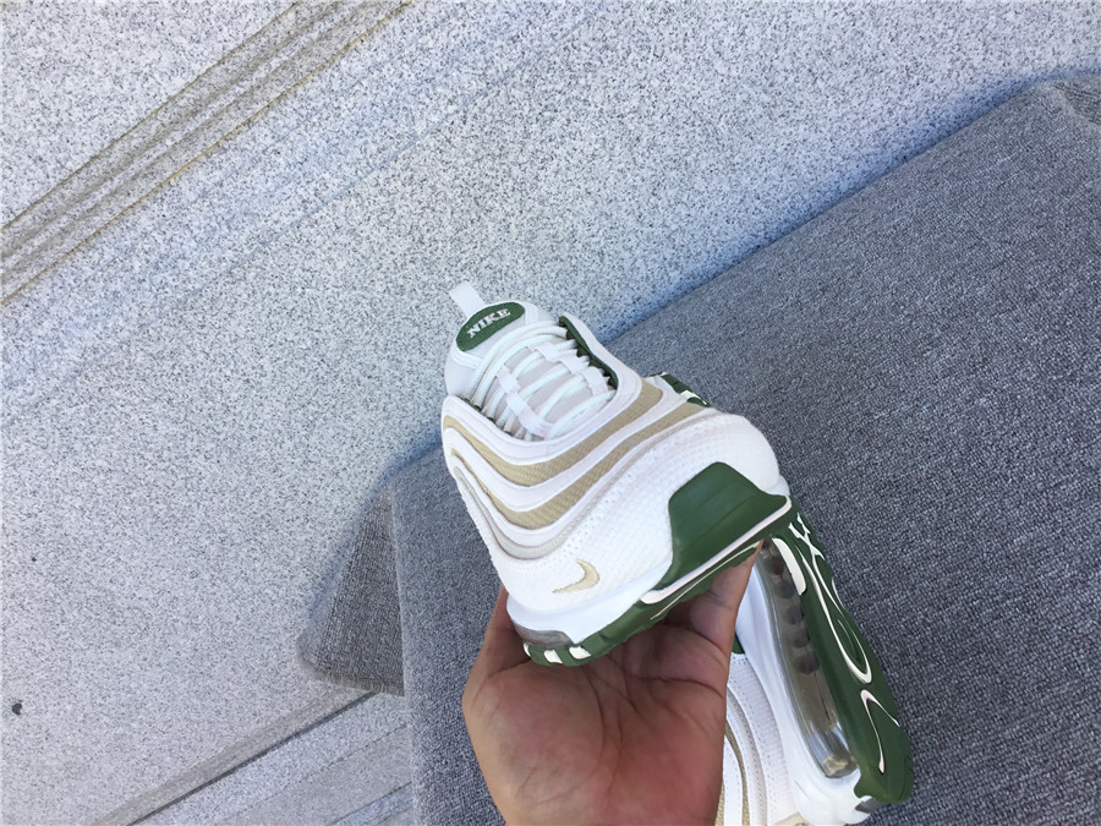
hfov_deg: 58.4
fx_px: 986
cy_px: 413
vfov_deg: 45.4
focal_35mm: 31
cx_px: 550
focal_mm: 3.3
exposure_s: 1/157
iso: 25
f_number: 2.4
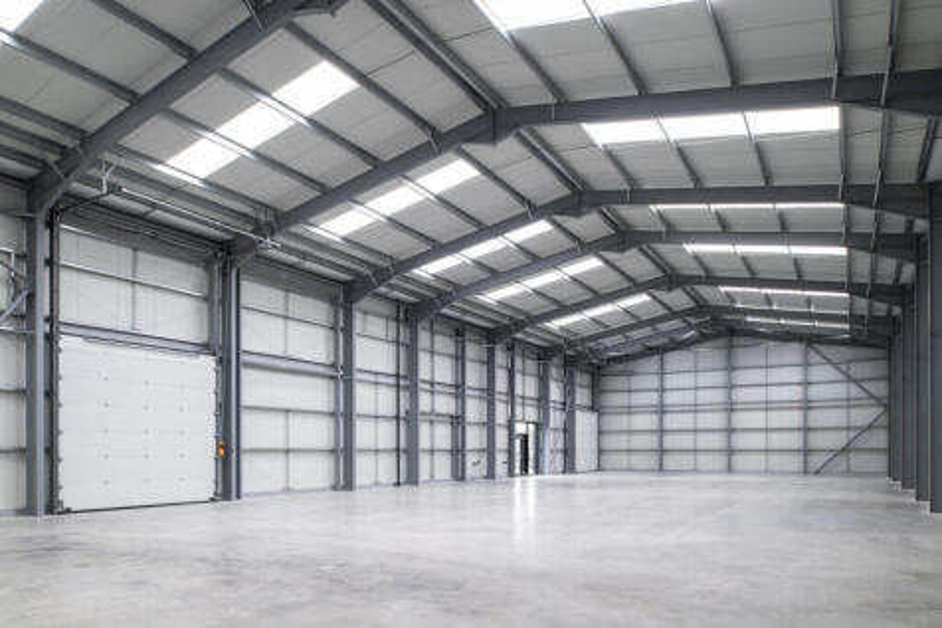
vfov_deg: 53.1
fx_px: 628
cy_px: 314
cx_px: 471
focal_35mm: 24
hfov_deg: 73.8
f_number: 16
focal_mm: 24
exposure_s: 4
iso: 64
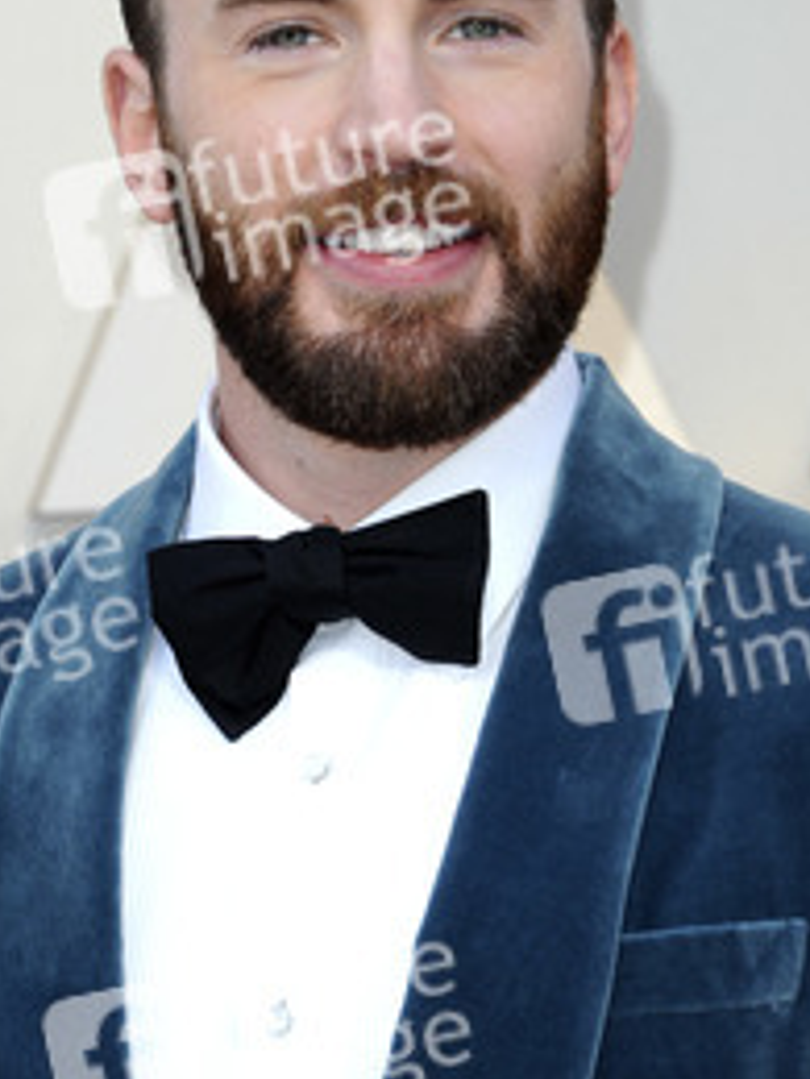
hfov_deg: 4.0
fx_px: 11544
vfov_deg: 5.4
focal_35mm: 370
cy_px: 419
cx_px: 380
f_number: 8
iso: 1000
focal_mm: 250
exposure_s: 1/250
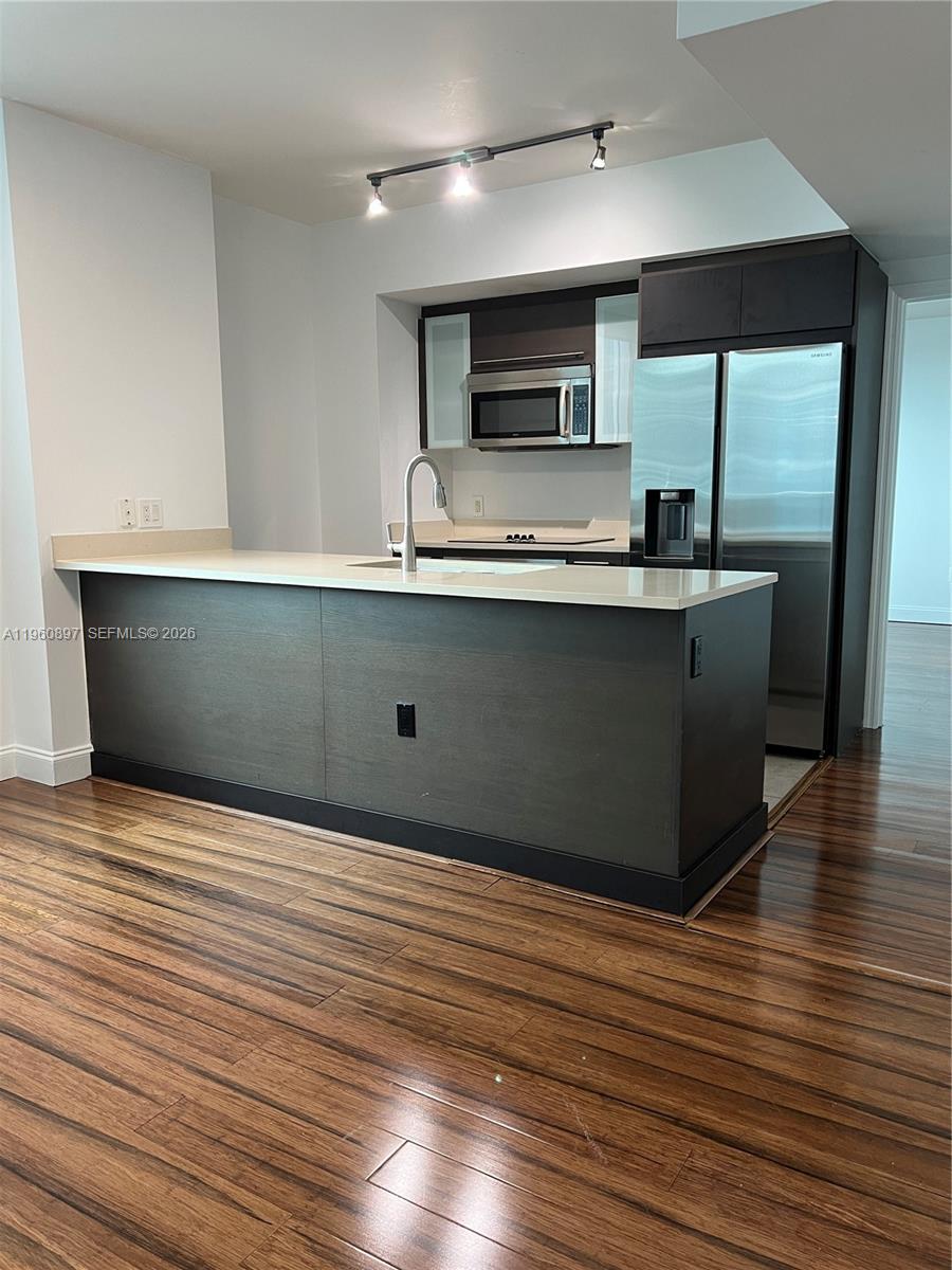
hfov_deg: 53.1
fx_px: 953
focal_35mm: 26
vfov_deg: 67.3
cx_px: 476
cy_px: 635
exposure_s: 1/60
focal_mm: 5.7
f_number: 1.5
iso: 100
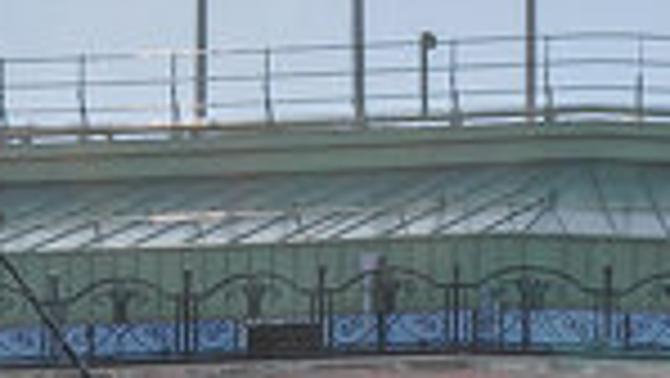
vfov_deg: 2.9
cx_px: 1131
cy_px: 1397
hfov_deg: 5.3
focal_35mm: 404
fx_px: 7181
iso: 200
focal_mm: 48
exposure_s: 1/320
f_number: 9
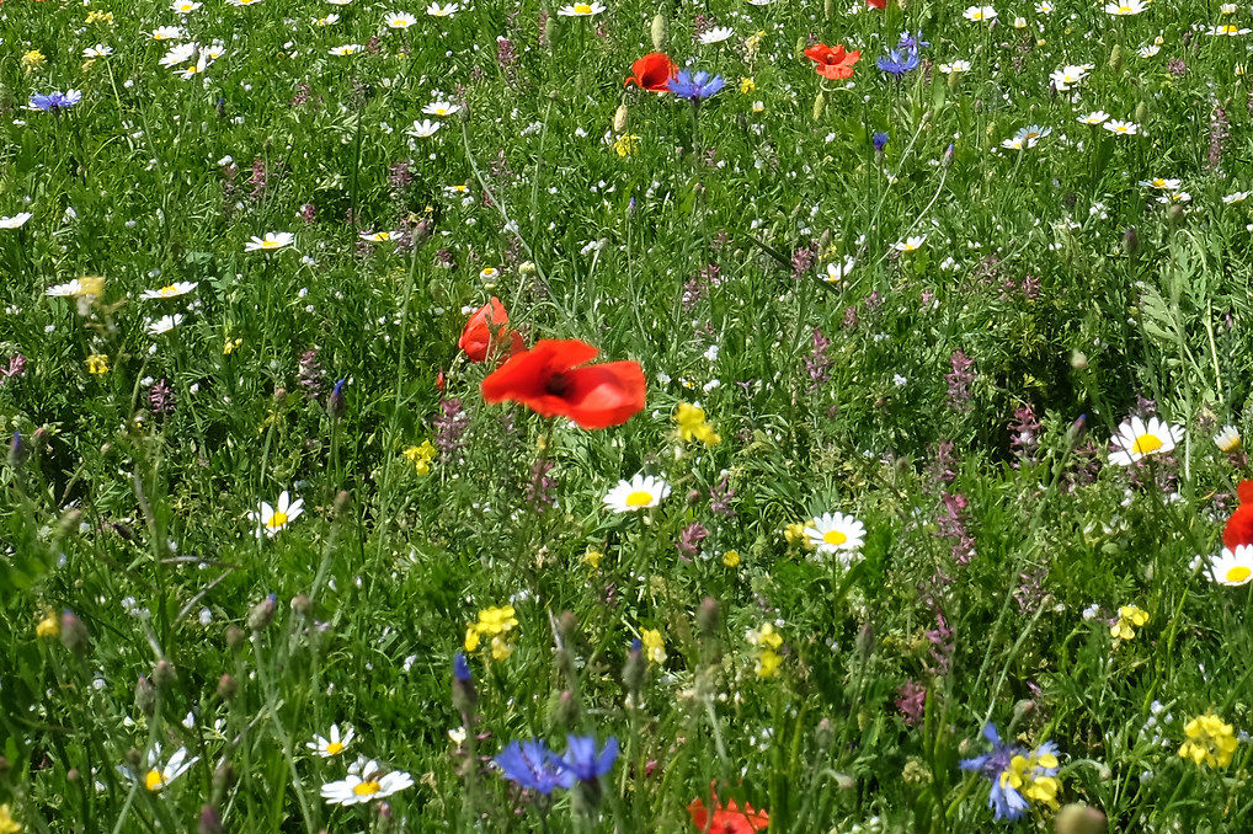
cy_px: -86
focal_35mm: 125
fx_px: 4349
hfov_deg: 16.2
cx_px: 1084
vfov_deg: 10.8
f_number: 16
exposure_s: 1/120
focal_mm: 35
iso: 200
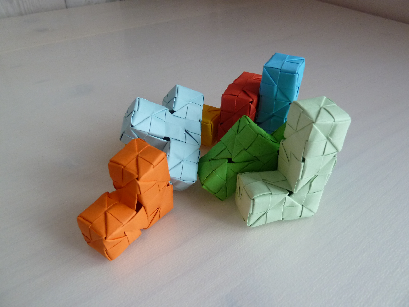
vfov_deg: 54.9
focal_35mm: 25
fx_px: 295
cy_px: 154
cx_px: 204
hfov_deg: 69.4
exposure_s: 1/30
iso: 250
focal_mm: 4.1
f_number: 3.3
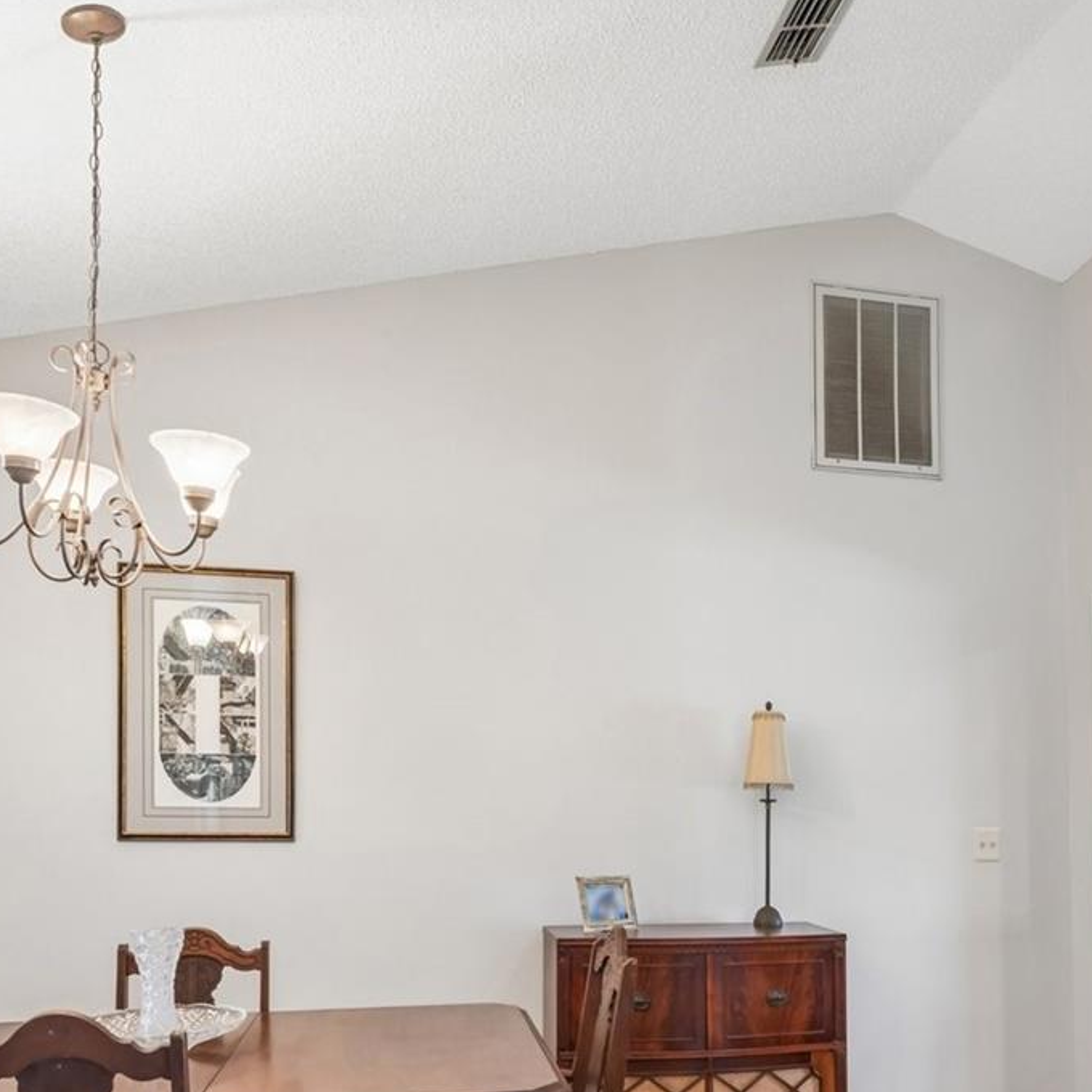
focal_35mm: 32
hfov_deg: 50.4
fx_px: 1142
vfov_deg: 48.9
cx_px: 702
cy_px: 835
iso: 400
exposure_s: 1/3.33
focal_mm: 16
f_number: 8
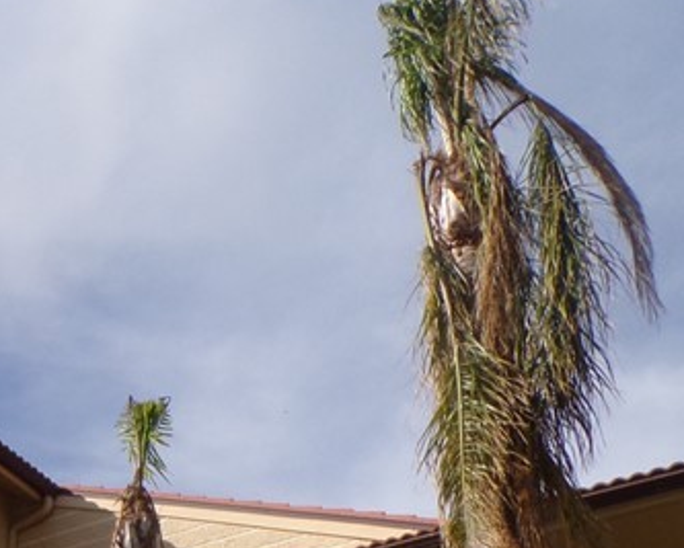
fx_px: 1459
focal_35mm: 72
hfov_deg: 23.7
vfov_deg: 19.2
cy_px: 768
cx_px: -170
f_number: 5.8
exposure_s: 1/480
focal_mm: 4.3
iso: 80
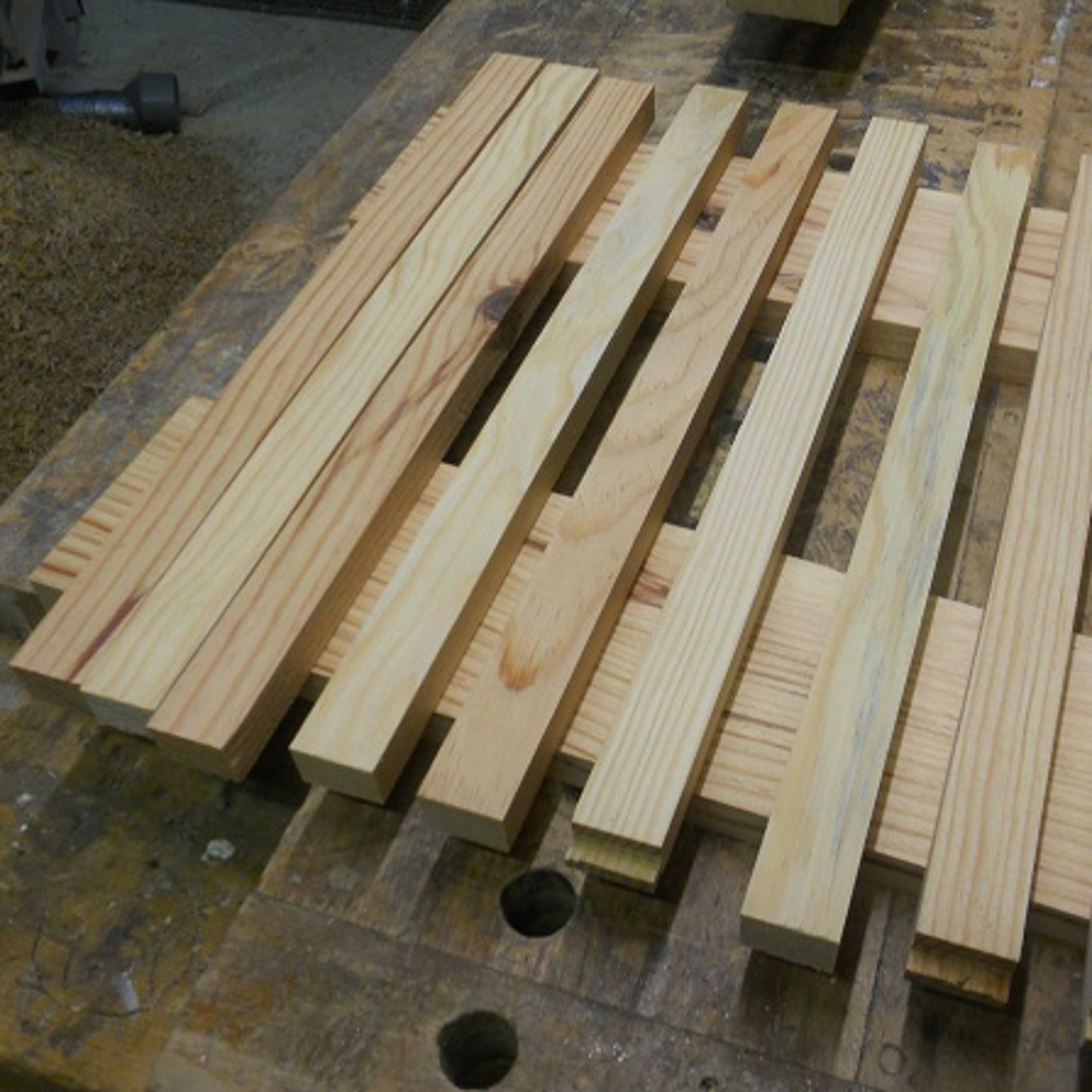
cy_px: 545
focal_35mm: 38
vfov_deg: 43.9
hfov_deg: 43.5
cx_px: 689
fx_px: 1356
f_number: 3.5
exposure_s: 1/30
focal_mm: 5.8
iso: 250
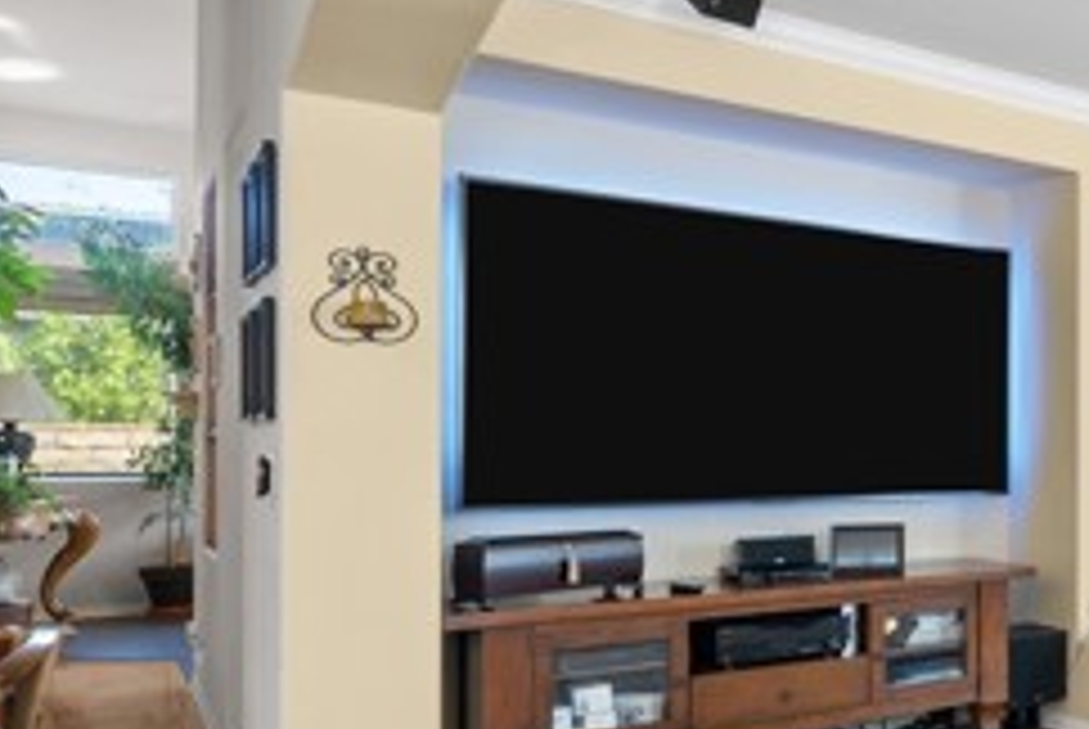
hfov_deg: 35.8
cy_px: 443
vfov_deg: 35.9
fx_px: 1121
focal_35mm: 37
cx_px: 1400
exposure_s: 6
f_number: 9
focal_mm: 14
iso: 100
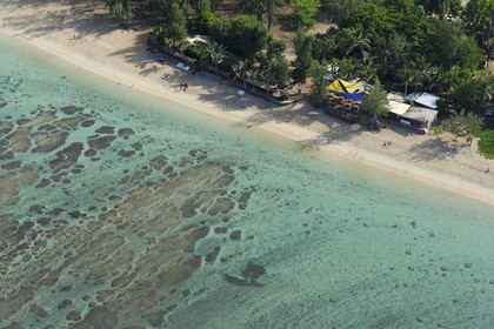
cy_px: 164
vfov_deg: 11.2
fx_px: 1674
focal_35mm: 122
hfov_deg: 16.8
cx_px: 247
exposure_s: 1/1250
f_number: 11
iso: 800
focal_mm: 122
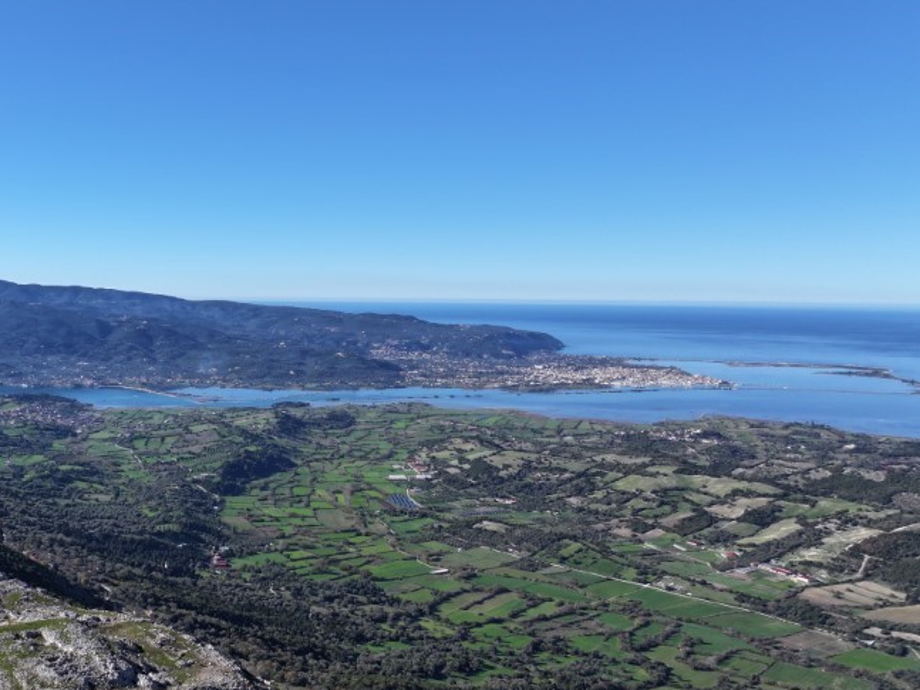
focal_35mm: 38
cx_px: 223
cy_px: 376
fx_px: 1010
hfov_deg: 47.1
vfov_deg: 37.7
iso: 110
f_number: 2.8
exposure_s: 1/2000
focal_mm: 12.29
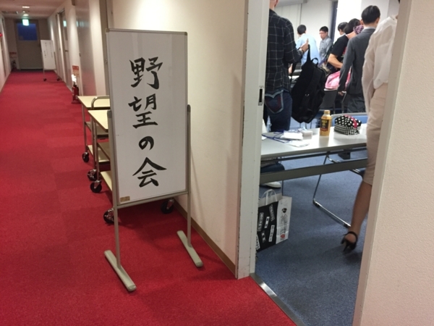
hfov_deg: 61.7
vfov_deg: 48.2
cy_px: 163
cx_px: 217
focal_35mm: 29
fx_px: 364
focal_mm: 4.15
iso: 160
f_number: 2.2
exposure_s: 1/30
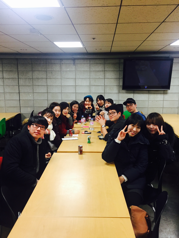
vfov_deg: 61.7
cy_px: 119
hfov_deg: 48.2
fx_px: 200
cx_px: 90
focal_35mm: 29
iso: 125
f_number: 2.2
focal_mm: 4.15
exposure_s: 1/30
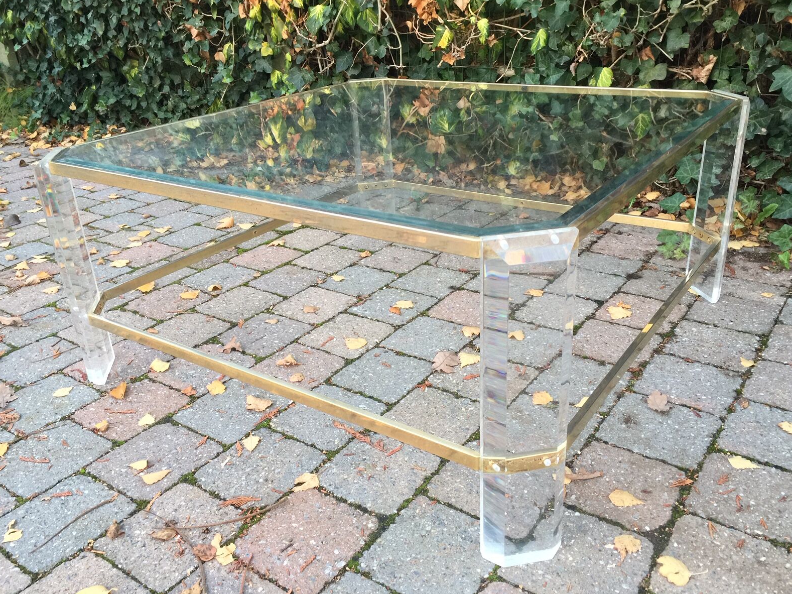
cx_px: 407
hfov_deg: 60.0
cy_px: 295
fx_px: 686
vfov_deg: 46.8
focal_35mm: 30
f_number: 2.2
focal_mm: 4.15
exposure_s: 1/33
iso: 50
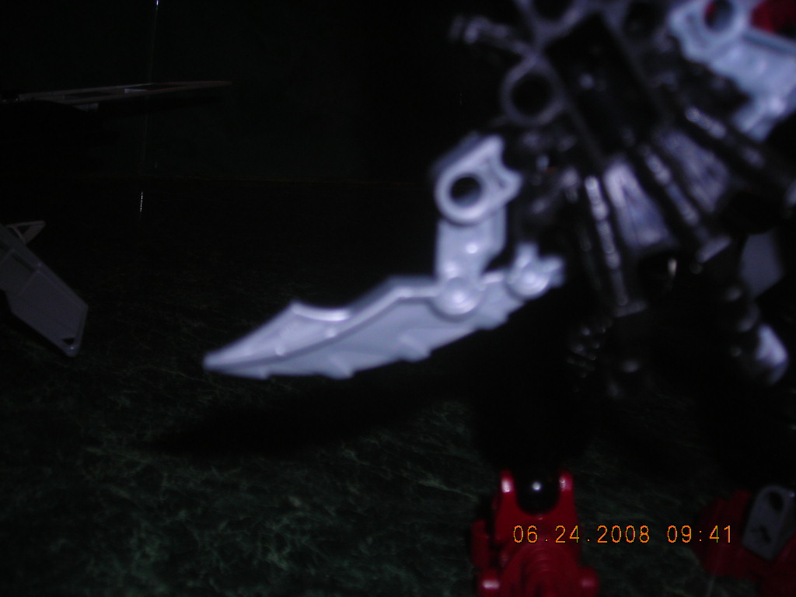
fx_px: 874
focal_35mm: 38
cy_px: 298
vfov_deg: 37.7
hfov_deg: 49.0
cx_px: 398
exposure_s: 1/60.1
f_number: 3.2
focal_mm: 6.3
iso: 50
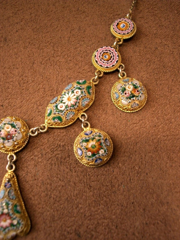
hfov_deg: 35.1
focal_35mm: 41
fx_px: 284
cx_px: 90
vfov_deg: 45.8
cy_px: 120
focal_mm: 6.8
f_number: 2.8
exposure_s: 1/60
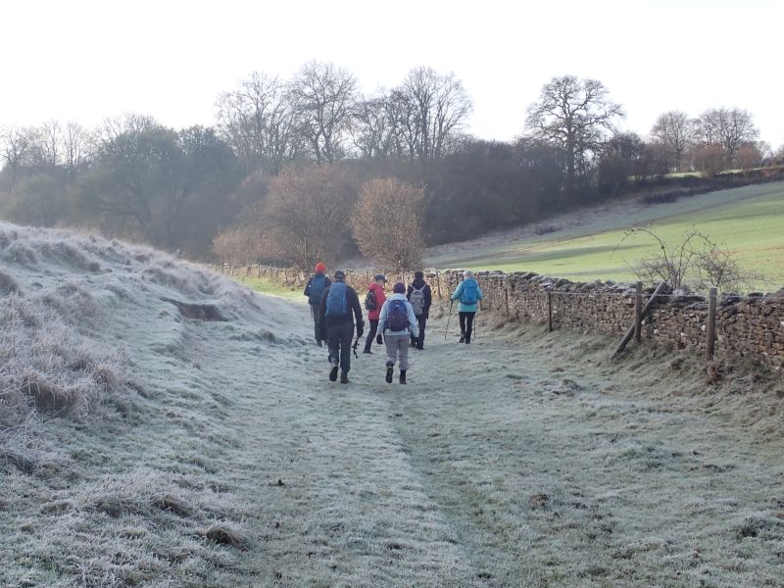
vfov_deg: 27.0
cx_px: 392
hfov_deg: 35.5
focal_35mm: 54
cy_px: 294
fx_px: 1223
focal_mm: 9.65
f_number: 4.5
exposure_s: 1/200
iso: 100
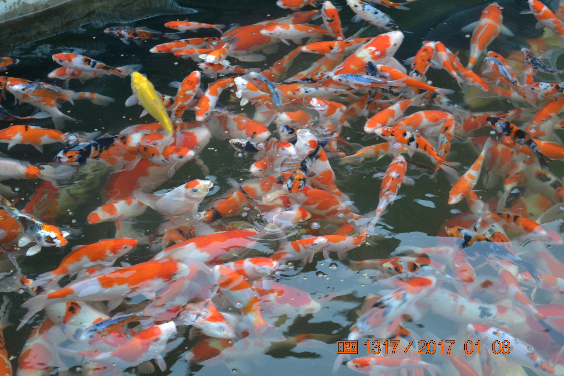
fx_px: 1292
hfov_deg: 24.6
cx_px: 282
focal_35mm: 82
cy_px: 188
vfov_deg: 16.6
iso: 400
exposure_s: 1/60
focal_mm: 55
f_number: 5.6
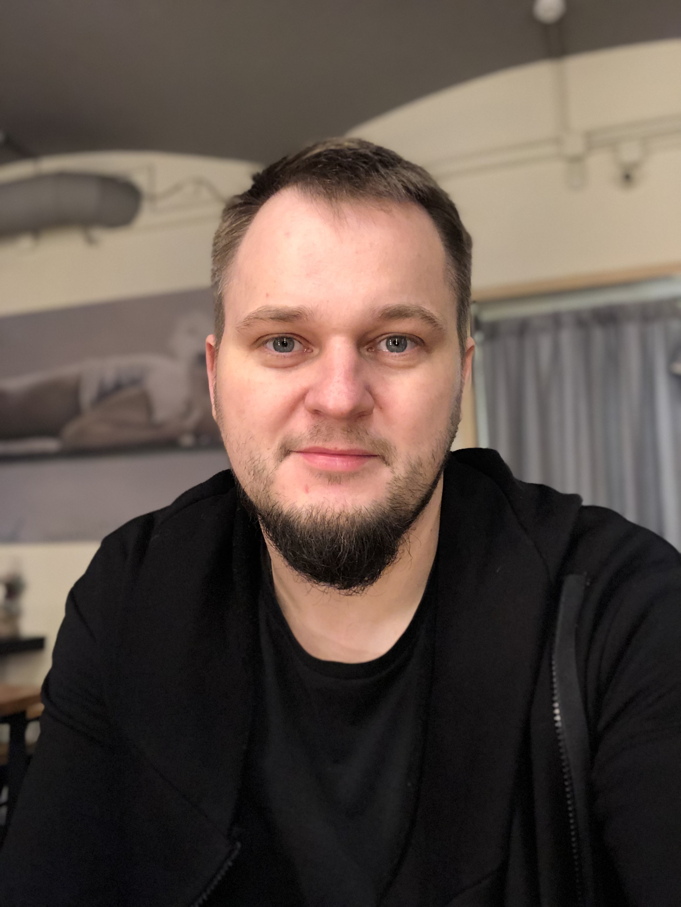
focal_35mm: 32
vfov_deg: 56.8
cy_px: 454
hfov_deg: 44.2
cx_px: 340
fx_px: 838
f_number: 2.2
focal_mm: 2.87
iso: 125
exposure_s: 1/33
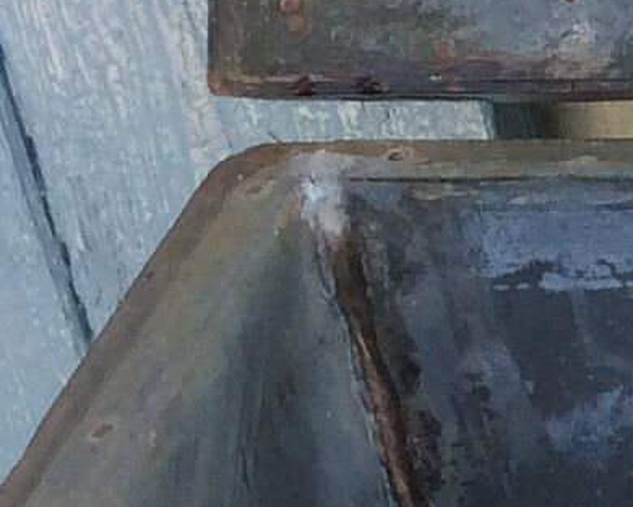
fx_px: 4440
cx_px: 2000
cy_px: 304
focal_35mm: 237
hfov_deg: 7.1
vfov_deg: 6.5
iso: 32
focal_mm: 4.15
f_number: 2.2
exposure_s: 1/206
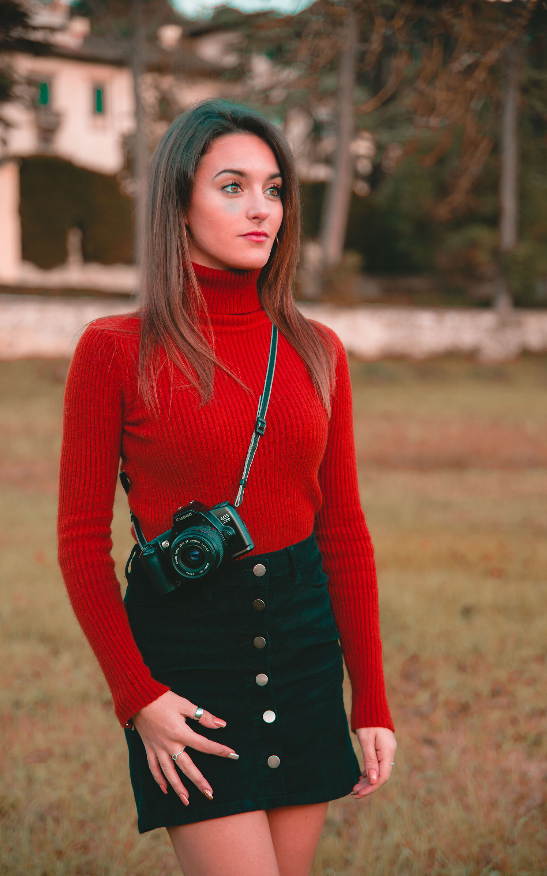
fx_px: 2098
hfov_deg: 14.9
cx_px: 266
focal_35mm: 88
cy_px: 437
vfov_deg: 23.6
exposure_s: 1/320
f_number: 4
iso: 450
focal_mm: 86
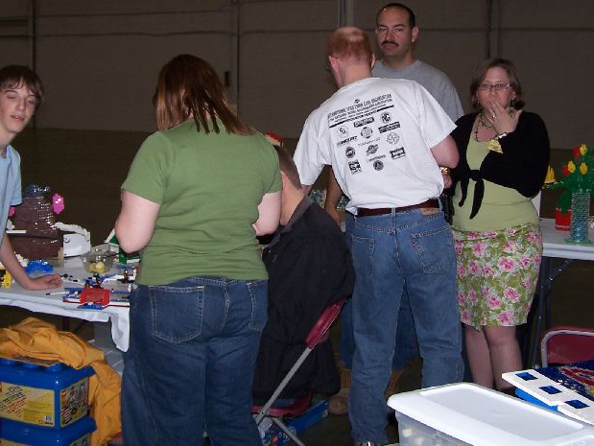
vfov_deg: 27.3
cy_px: 141
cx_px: 295
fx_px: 910
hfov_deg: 36.2
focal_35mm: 53
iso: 80
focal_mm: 6.3
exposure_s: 1/60
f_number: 2.8
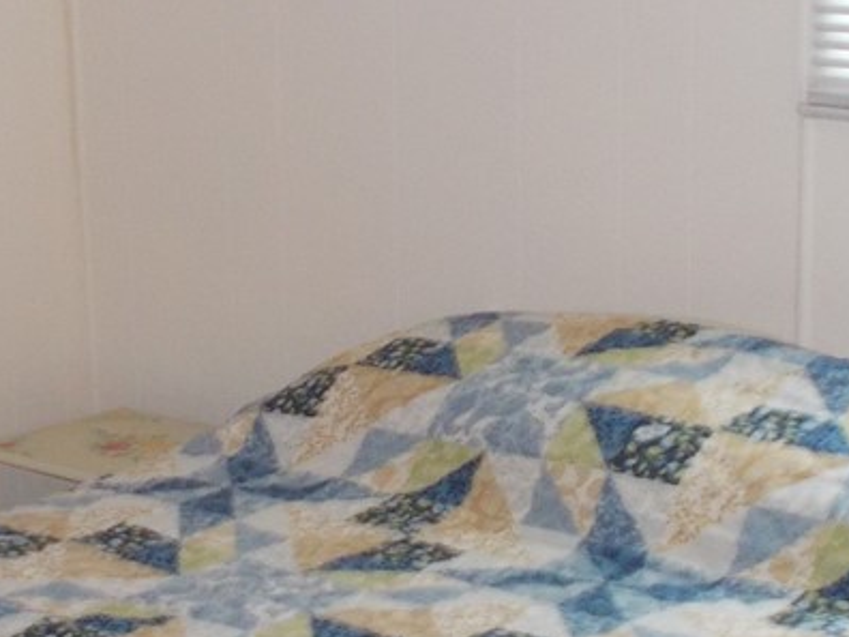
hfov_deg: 18.5
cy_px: 390
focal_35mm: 105
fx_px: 2575
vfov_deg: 14.1
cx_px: 118
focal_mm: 4.6
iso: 200
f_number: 3.2
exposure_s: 1/25
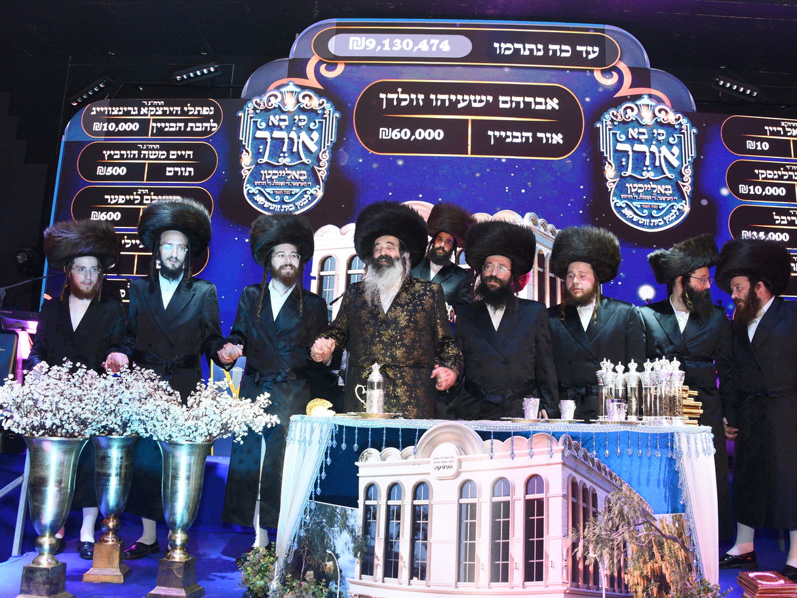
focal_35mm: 31
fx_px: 714
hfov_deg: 58.3
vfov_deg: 45.4
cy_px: 299
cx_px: 429
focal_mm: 28
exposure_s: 1/125
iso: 3200
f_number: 5.6
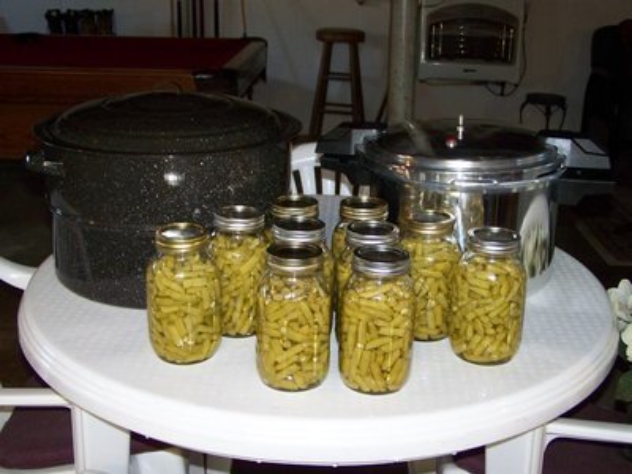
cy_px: 237
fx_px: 931
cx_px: 316
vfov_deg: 28.6
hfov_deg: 37.5
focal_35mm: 51
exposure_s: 1/30
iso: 200
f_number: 3.2
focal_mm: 8.5
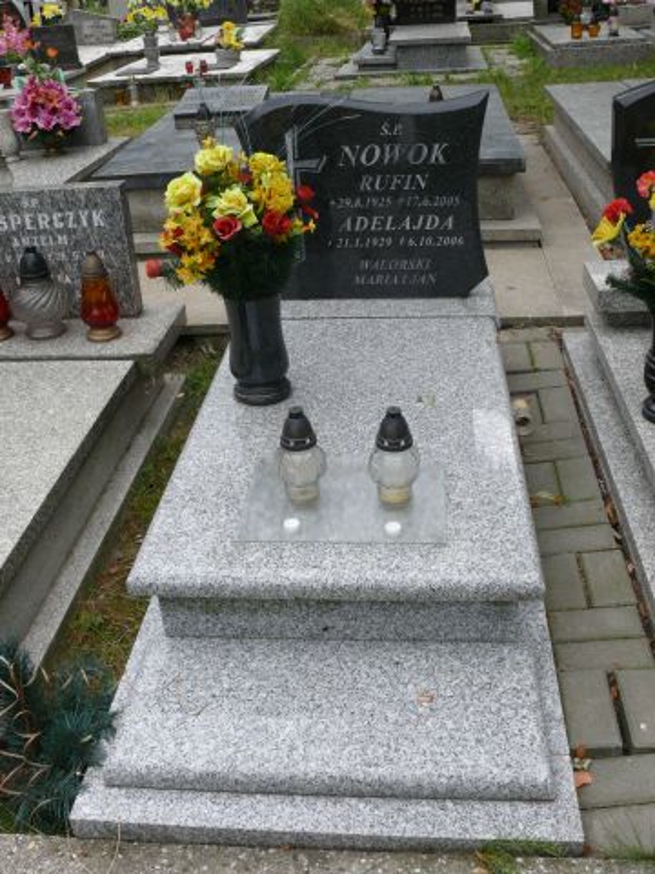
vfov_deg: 52.6
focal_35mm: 35
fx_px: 883
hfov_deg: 40.7
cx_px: 328
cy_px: 437
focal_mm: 7.4
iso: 100
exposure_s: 1/200
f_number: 5.6
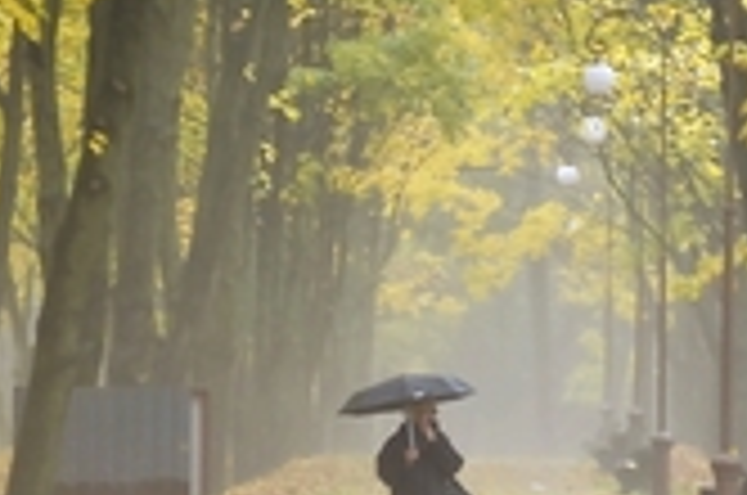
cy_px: 335
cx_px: 428
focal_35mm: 424
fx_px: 8772
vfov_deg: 3.2
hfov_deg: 4.9
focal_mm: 55
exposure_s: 1/15
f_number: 5.6
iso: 100
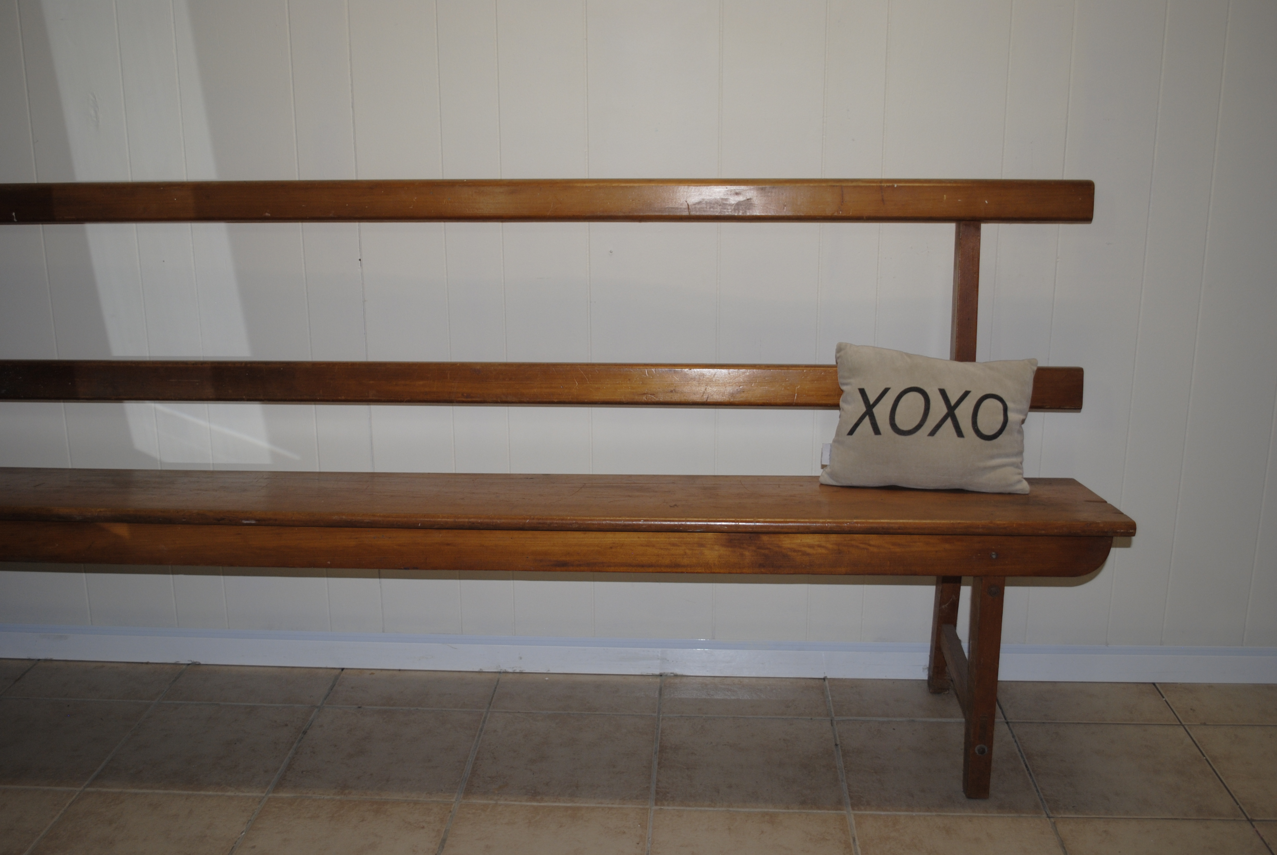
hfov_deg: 53.1
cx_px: 638
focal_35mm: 36
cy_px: 428
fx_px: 1279
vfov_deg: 37.0
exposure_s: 1/60
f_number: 4
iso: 200
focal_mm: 24
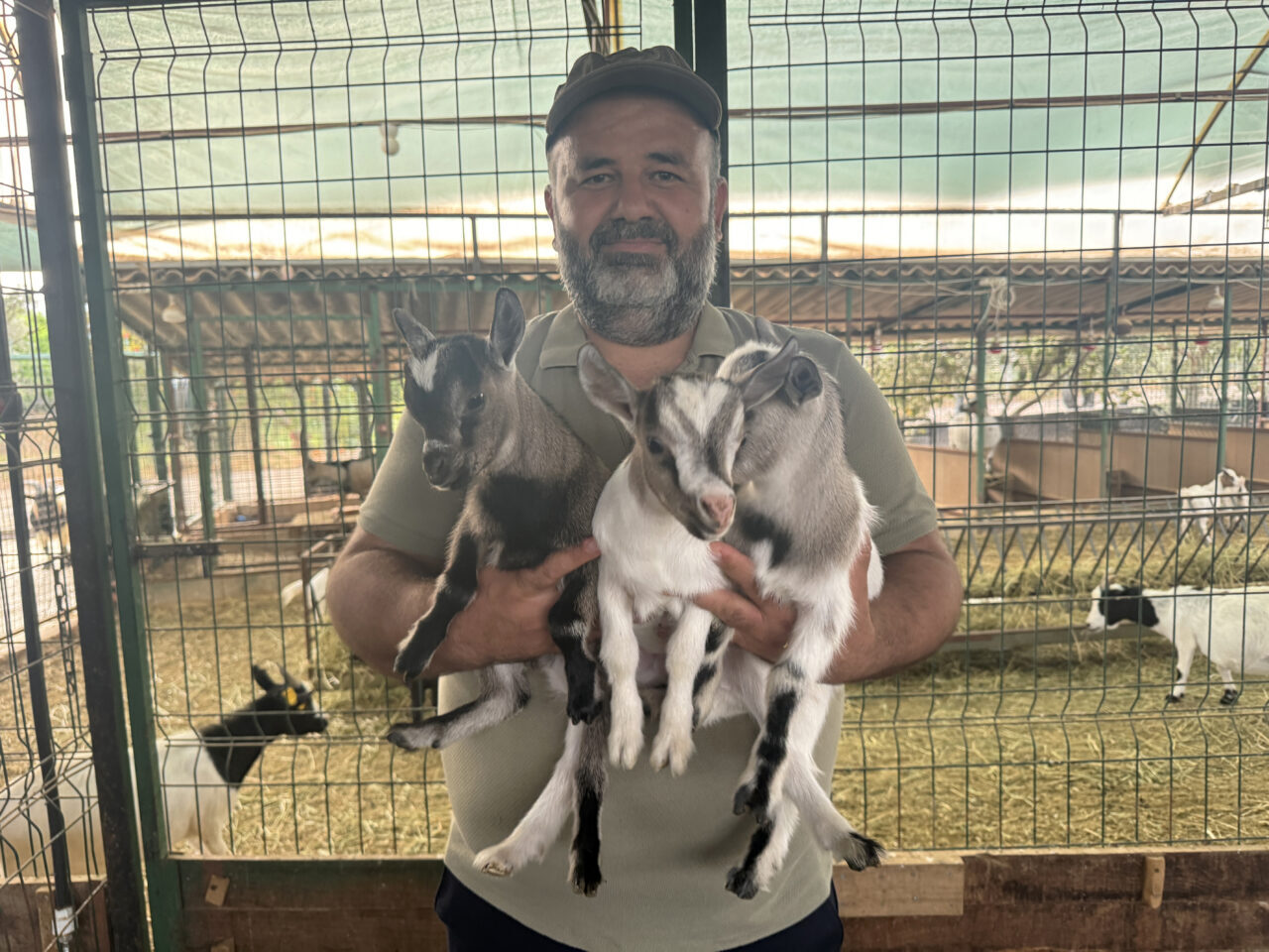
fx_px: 880
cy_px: 476
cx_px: 634
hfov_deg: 71.6
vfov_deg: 56.8
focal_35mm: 24
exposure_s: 1/60
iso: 320
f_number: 1.78
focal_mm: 6.76
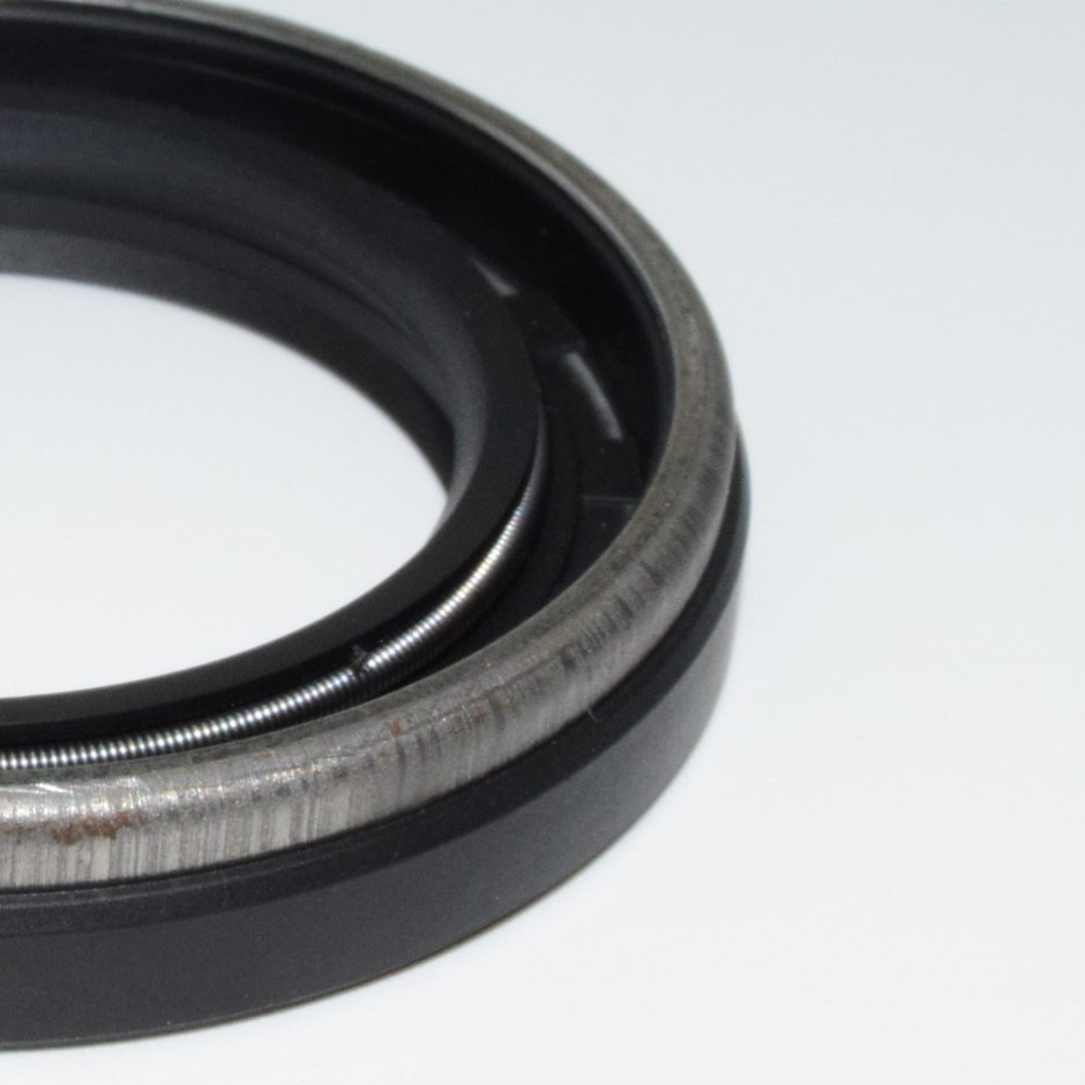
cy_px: 526
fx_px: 4894
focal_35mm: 138
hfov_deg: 12.5
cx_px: -63
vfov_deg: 12.7
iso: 1600
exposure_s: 1/60
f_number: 29
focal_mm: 34
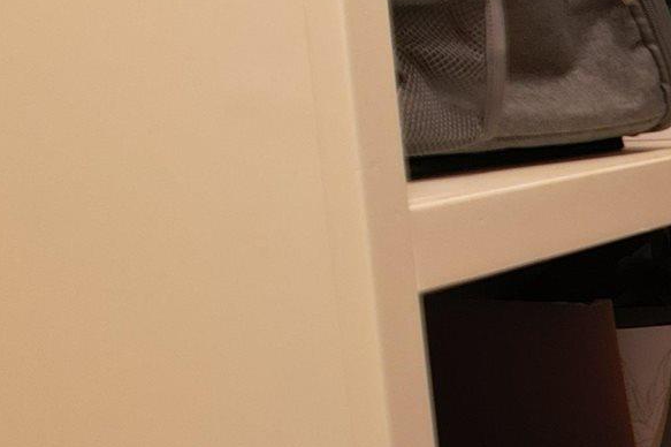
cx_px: 1279
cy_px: 506
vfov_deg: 11.6
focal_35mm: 116
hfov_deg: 14.9
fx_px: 2161
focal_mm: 8.38
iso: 100
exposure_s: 1/20
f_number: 2.8
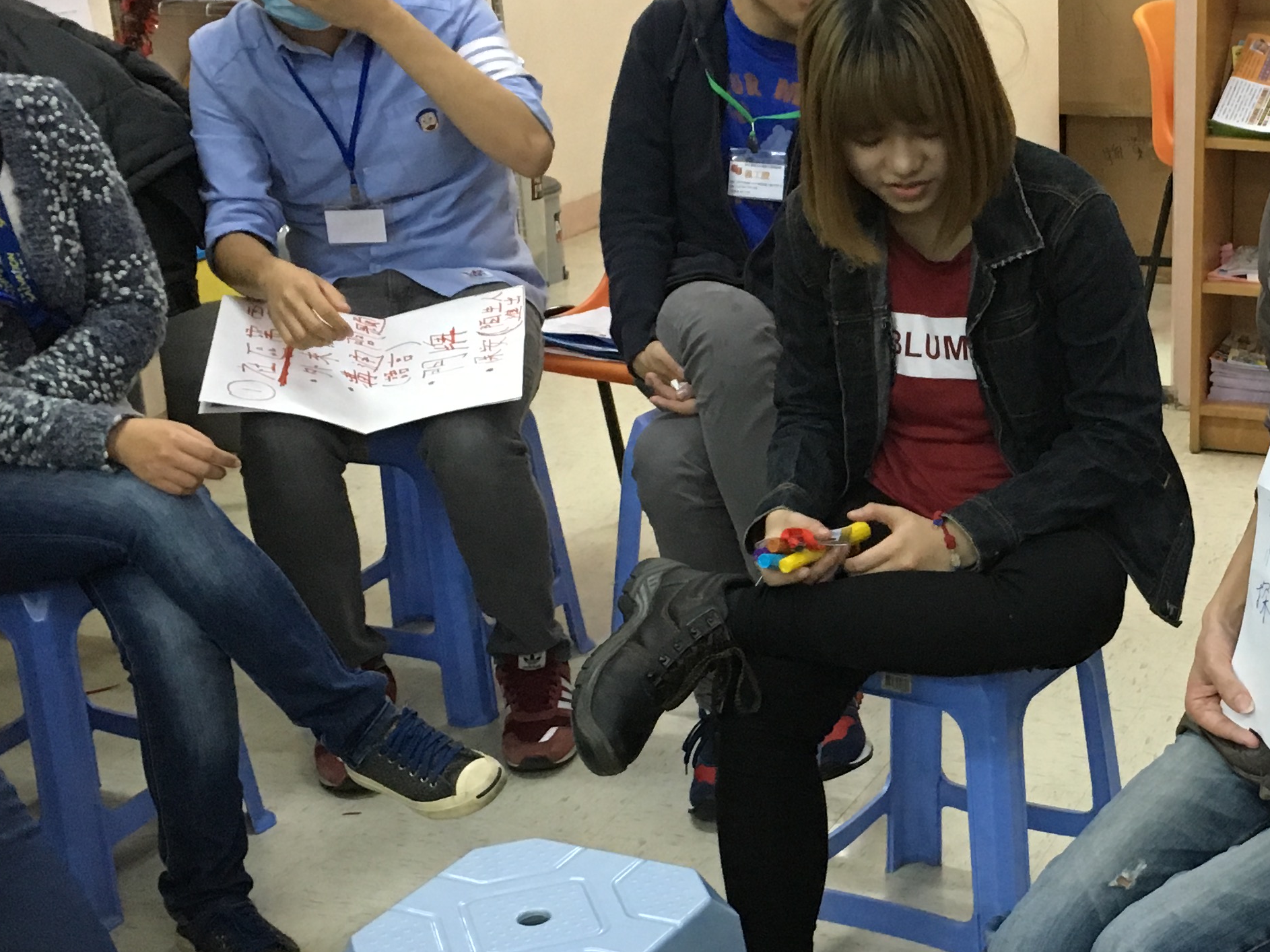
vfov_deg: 23.6
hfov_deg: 30.1
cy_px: 551
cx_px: 1100
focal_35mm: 62
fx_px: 2274
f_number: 2.2
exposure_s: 1/33
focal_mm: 4.15
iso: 200
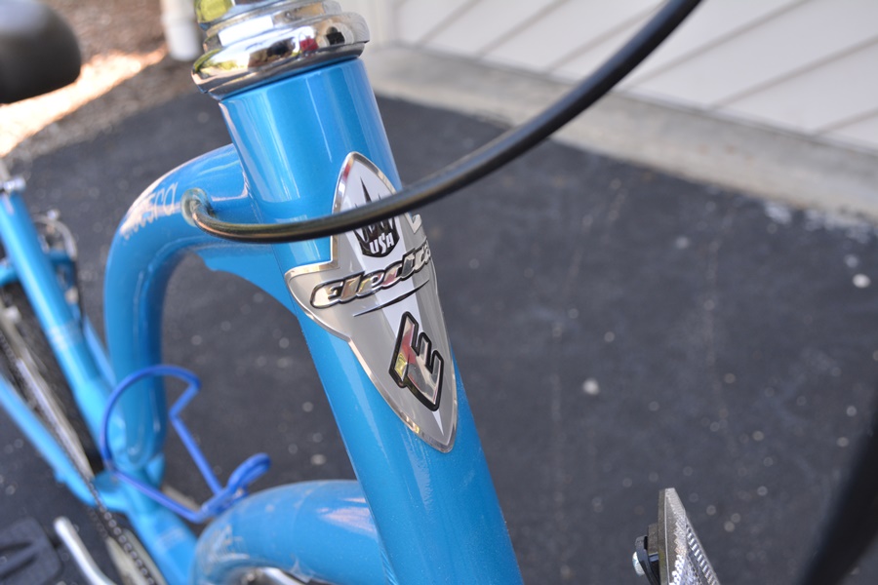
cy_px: 292
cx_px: 439
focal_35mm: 30
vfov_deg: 43.6
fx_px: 732
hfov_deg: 61.9
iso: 400
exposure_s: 1/125
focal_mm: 20
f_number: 5.6
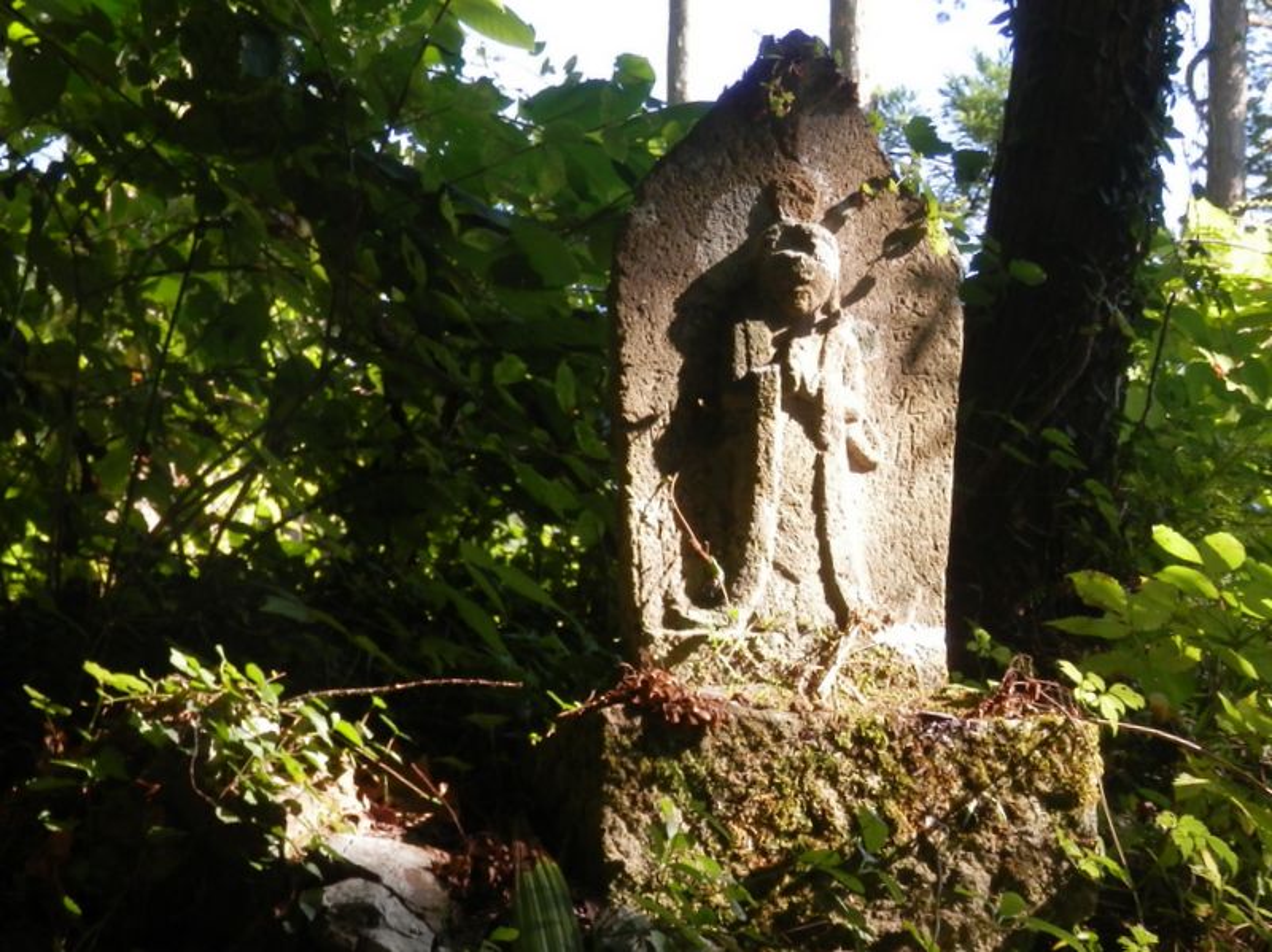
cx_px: 636
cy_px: 476
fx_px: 2203
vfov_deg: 24.4
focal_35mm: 60
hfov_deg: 32.2
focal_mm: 10.8
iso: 125
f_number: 4.2
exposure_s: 1/100
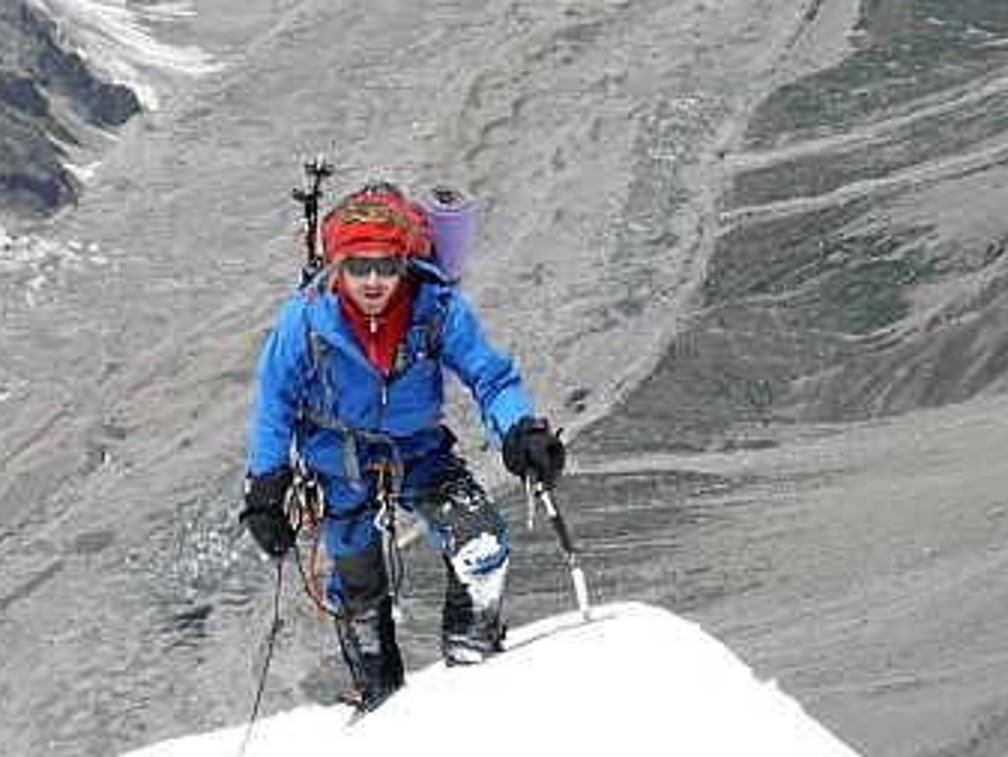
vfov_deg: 9.9
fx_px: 4369
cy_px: 208
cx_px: 278
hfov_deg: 13.1
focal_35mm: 150
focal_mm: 16.3
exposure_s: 1/640
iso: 64
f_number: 4.2
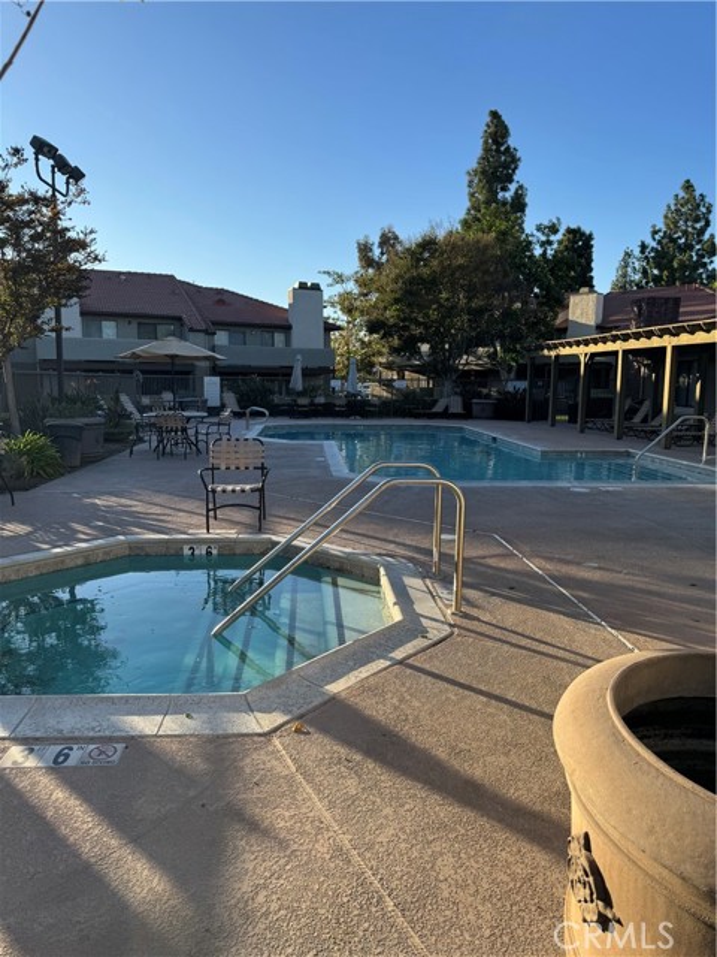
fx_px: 663
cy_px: 478
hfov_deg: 56.8
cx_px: 358
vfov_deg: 71.6
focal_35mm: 24
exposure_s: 1/2105
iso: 80
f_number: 1.78
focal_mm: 6.76
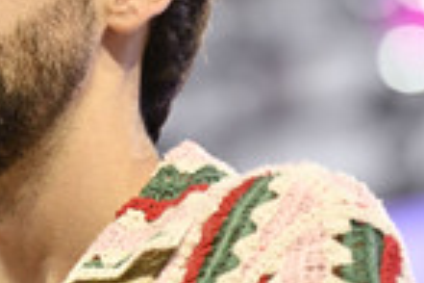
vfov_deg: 2.2
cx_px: 50
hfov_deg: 3.4
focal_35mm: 613
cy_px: 55
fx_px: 7219
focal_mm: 200
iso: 2000
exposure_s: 1/2000
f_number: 3.5
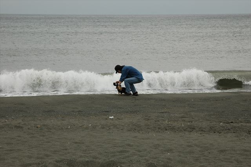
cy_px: 84
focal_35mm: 105
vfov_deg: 13.0
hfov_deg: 19.5
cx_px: 126
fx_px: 732
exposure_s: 1/320
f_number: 9
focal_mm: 70
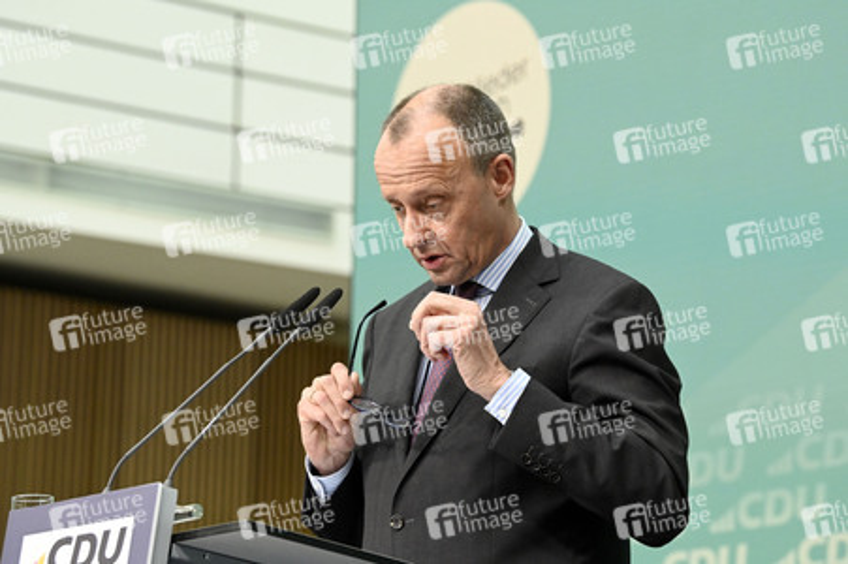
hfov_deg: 17.1
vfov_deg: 11.4
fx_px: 2825
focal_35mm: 120
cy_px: 282
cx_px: 424
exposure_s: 1/640
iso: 5000
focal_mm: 120
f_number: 4.5
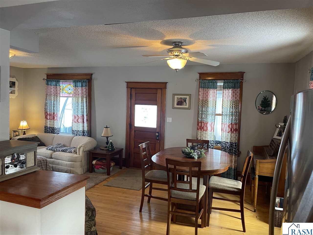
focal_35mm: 25
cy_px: 118
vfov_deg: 54.9
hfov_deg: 69.4
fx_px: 226
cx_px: 156
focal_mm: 5.1
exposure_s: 1/60
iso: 320
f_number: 1.6
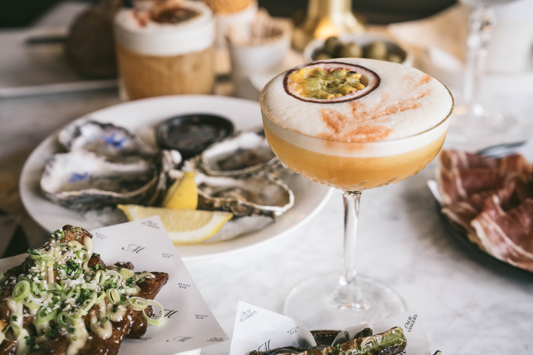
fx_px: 933
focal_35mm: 63
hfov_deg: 31.9
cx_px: 266
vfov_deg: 21.6
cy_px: 178
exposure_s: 1/100
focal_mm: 63
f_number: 5
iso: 320
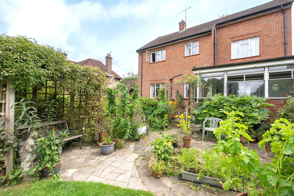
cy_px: 98
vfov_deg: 73.8
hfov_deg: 96.7
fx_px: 131
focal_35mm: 16
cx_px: 147
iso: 800
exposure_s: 1/640
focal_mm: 16
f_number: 7.1
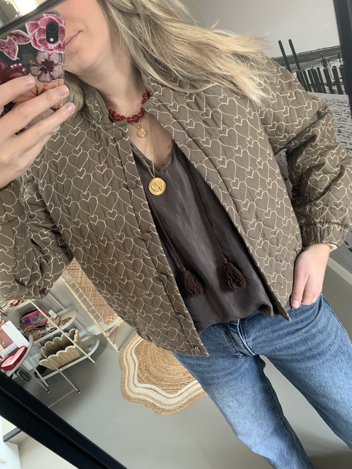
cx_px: 176
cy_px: 234
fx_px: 353
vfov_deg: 67.3
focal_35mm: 26
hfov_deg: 53.1
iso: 400
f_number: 1.8
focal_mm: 4.25
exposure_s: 1/59
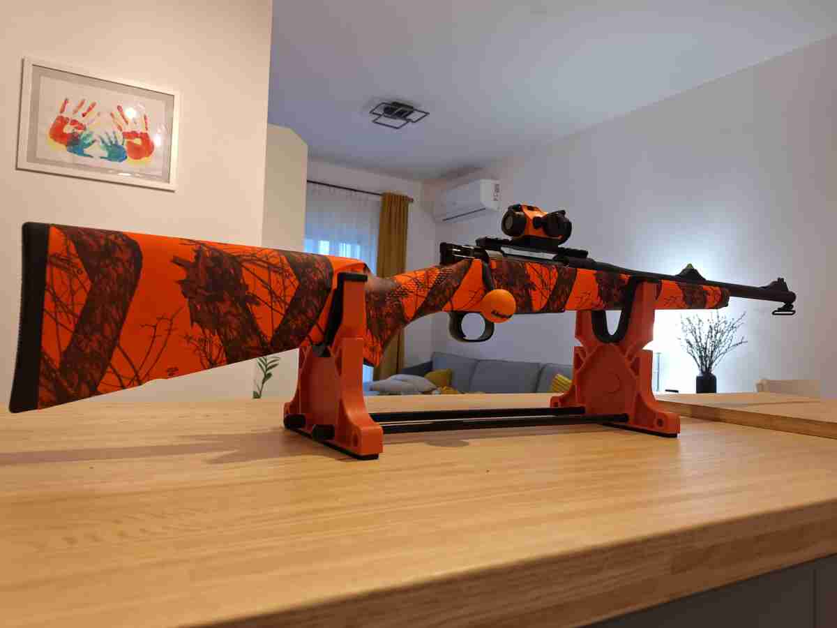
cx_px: 418
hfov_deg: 73.9
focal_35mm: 23
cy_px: 314
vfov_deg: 58.9
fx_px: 556
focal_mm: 5.54
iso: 200
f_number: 1.8
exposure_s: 1/33
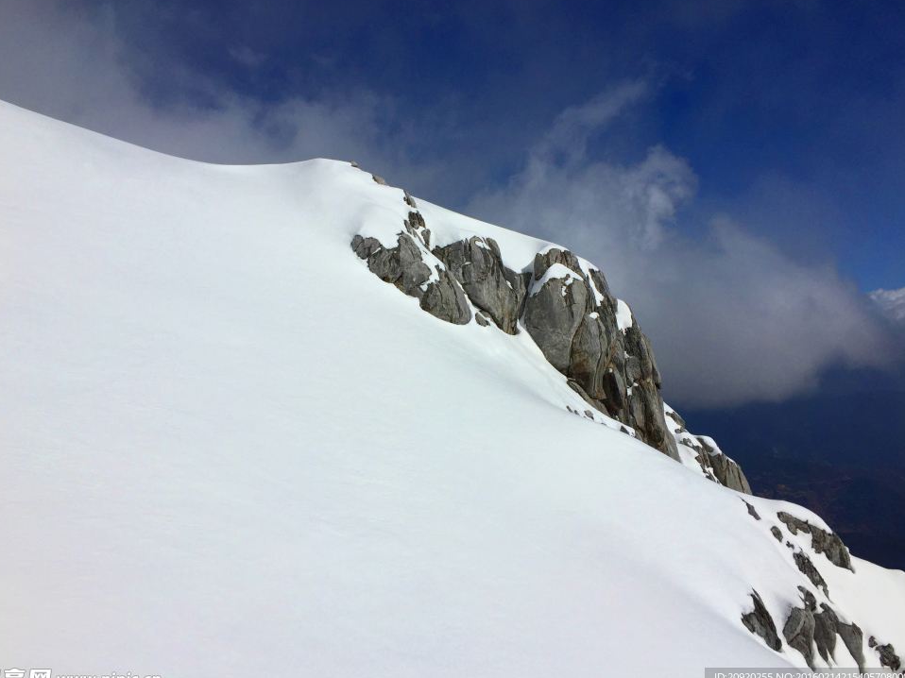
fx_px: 810
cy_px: 333
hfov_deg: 58.4
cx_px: 445
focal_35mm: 31
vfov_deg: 45.4
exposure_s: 1/13333
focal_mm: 4.15
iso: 32
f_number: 2.2
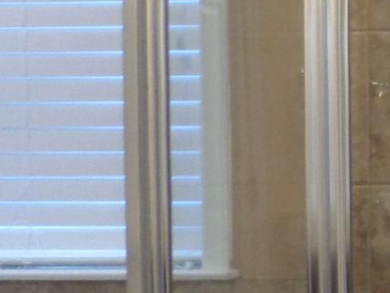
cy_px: 169
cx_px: 891
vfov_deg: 12.0
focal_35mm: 123
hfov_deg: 12.9
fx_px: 1386
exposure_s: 1/30
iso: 160
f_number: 2.5
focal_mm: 4.5
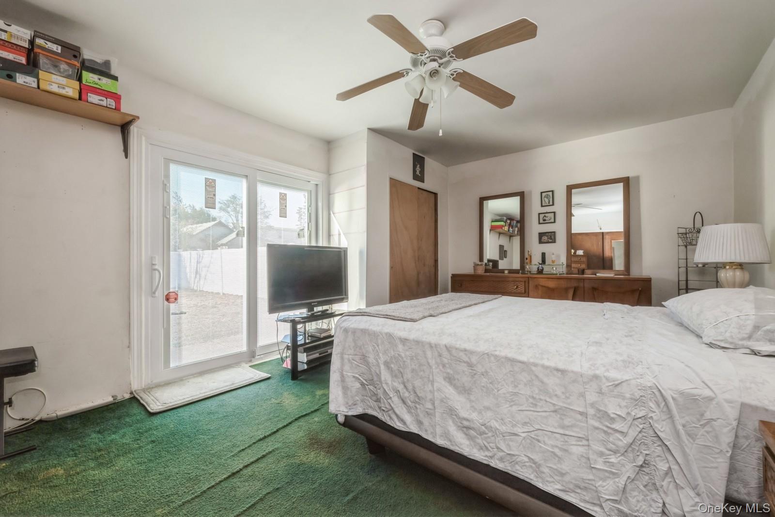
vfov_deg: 79.2
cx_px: 388
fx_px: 312
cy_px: 258
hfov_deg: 102.3
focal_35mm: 14
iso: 400
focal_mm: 14.5
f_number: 11
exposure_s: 1/50
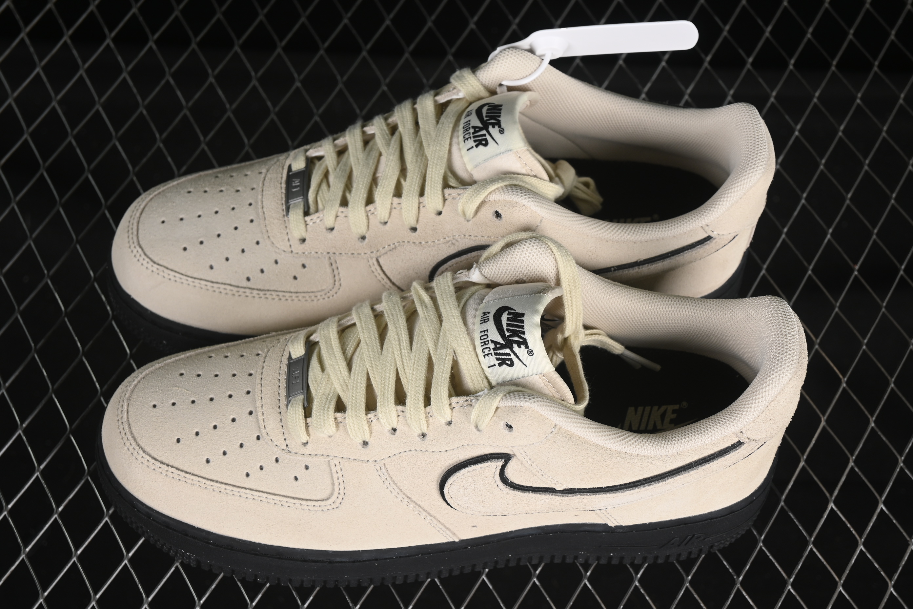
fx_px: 1902
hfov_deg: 27.0
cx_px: 456
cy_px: 304
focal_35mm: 75
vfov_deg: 18.2
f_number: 7.1
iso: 160
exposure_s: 1/80
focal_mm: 50
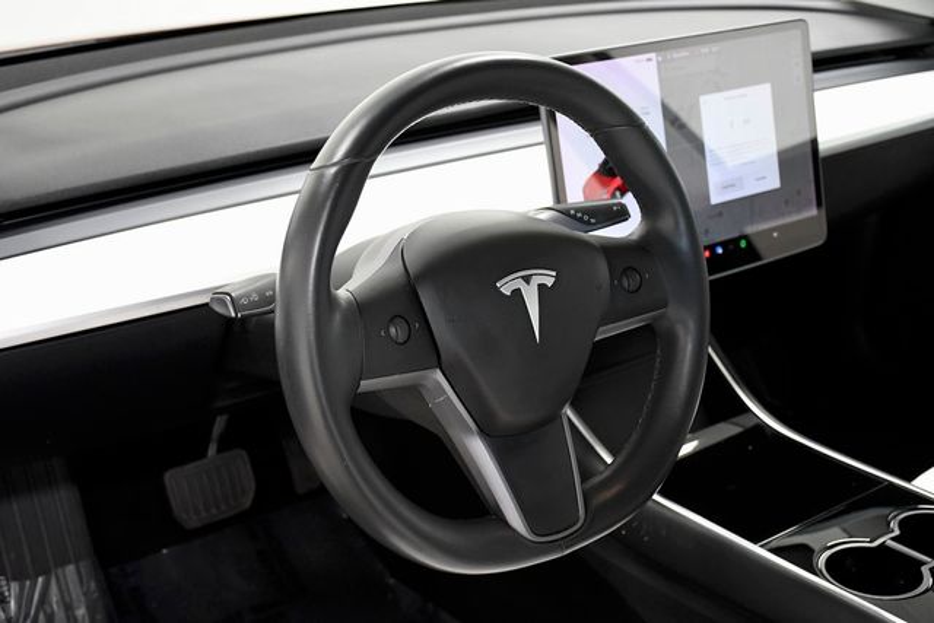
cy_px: 312
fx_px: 1246
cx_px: 467
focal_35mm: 48
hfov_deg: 41.1
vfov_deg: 28.1
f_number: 4.5
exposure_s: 1/160
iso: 2500
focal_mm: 32
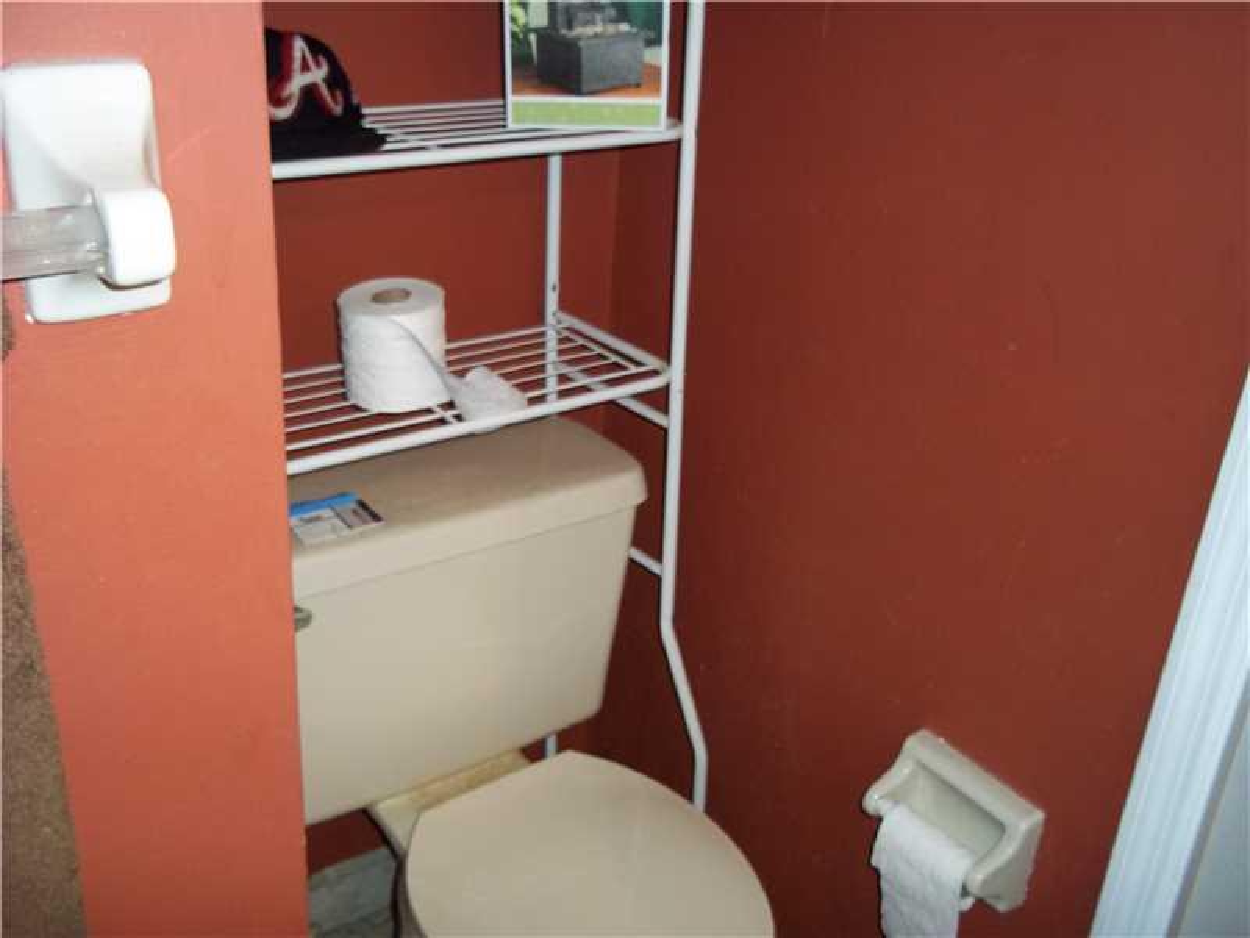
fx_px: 1300
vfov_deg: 39.7
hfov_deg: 51.4
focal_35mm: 36
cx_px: 625
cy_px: 469
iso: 160
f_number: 3.1
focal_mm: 6.5
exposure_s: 1/30
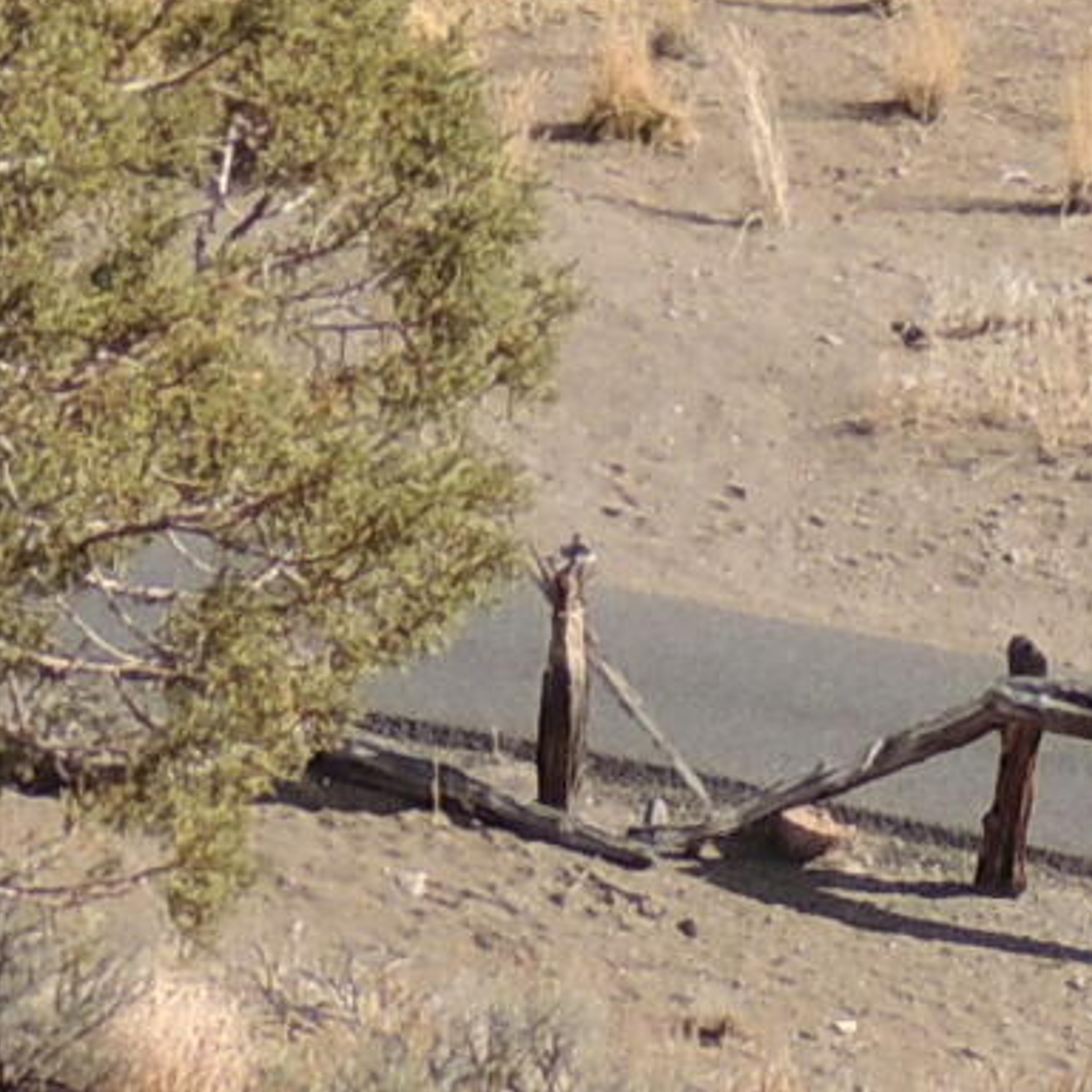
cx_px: 1891
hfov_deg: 4.6
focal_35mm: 380
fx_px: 13562
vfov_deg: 4.5
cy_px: -1234
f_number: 3.7
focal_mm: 9.8
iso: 100
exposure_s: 1/640
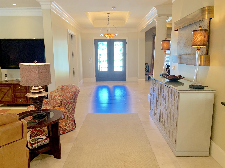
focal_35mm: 26
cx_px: 112
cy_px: 84
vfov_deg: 53.1
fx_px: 169
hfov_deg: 67.3
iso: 200
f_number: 1.8
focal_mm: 4.25
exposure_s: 1/60
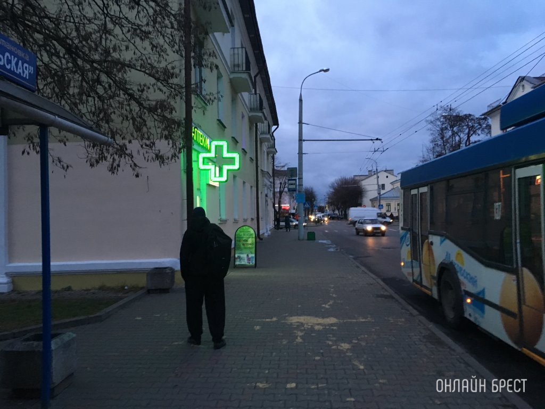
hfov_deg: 61.7
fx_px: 457
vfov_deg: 48.2
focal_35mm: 29
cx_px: 272
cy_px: 204
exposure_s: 1/33
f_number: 2.2
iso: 250
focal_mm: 4.15
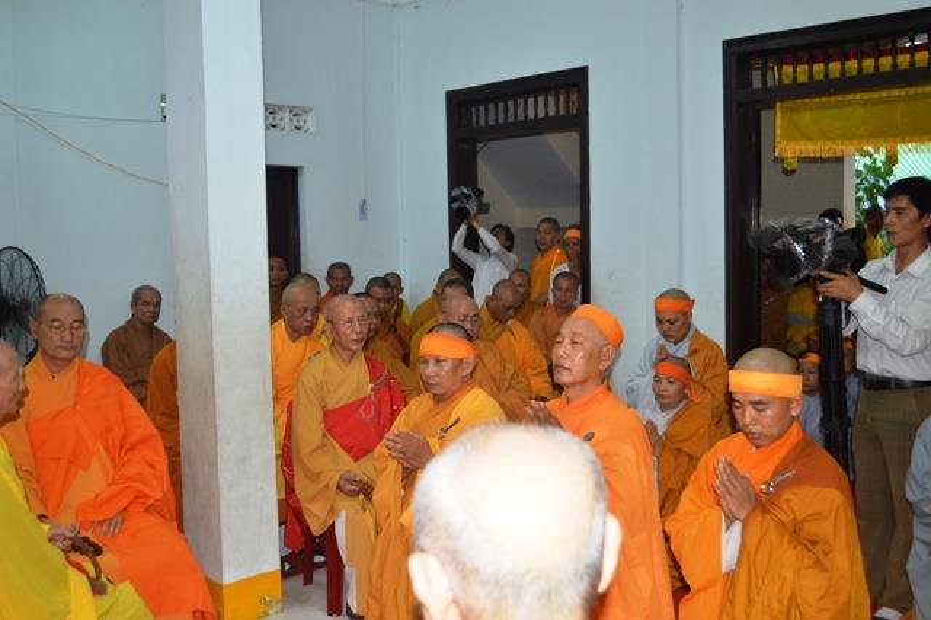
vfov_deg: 36.8
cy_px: 310
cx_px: 466
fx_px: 930
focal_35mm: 36
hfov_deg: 53.2
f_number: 4
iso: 720
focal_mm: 24
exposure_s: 1/60
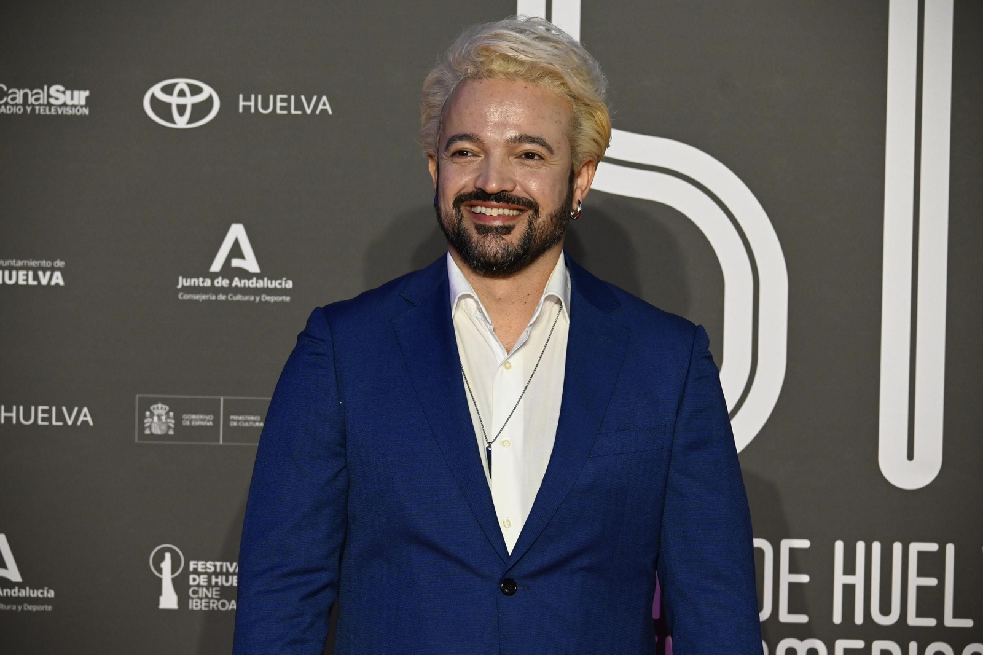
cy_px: 328
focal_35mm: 165
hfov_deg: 12.5
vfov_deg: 8.3
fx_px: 4504
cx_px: 492
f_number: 6.3
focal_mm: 110
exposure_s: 1/250
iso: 2500
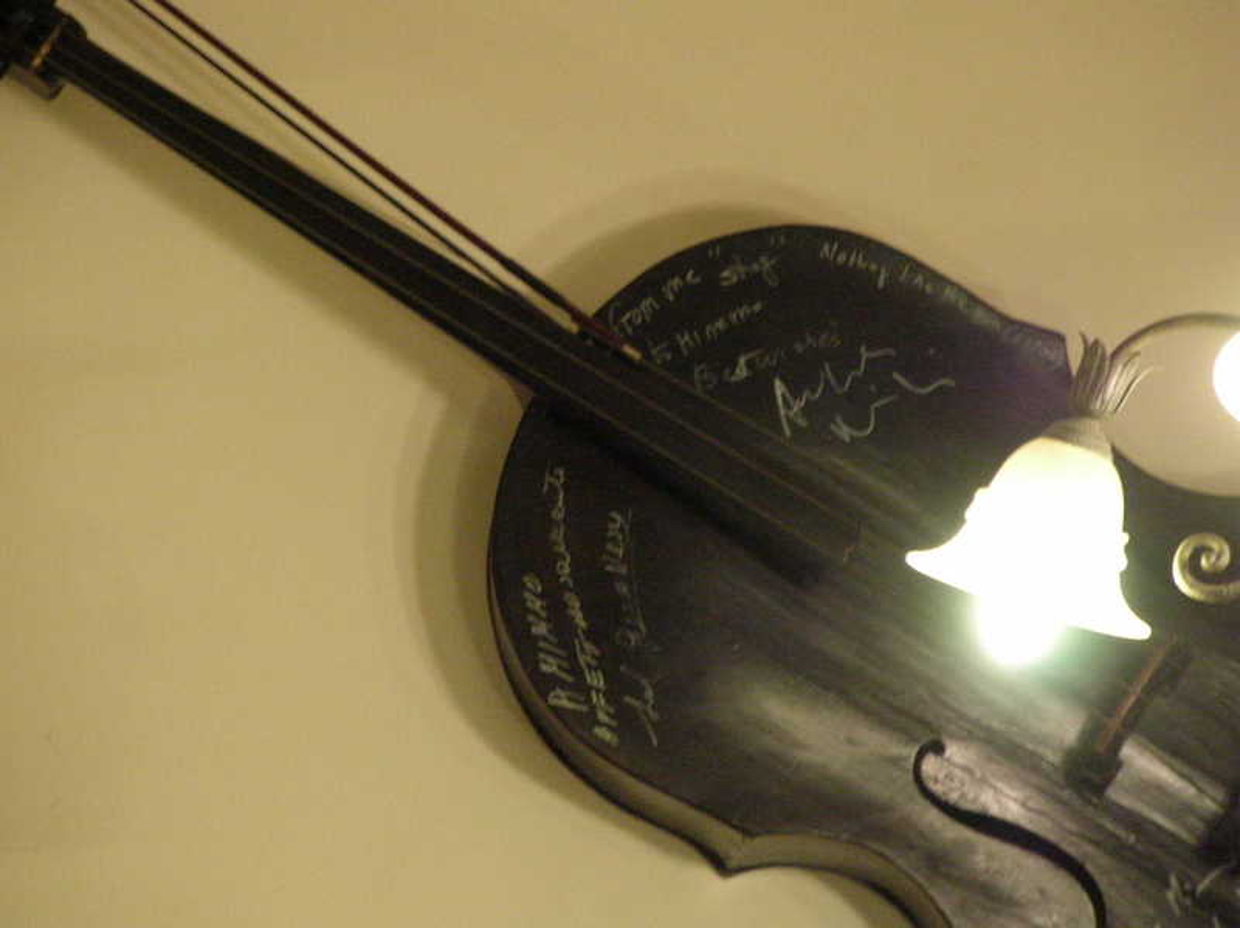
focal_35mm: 303
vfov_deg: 4.9
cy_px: 464
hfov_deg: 6.5
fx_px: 10847
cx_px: 620
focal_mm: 50
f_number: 4.4
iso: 300
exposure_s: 1/7.1
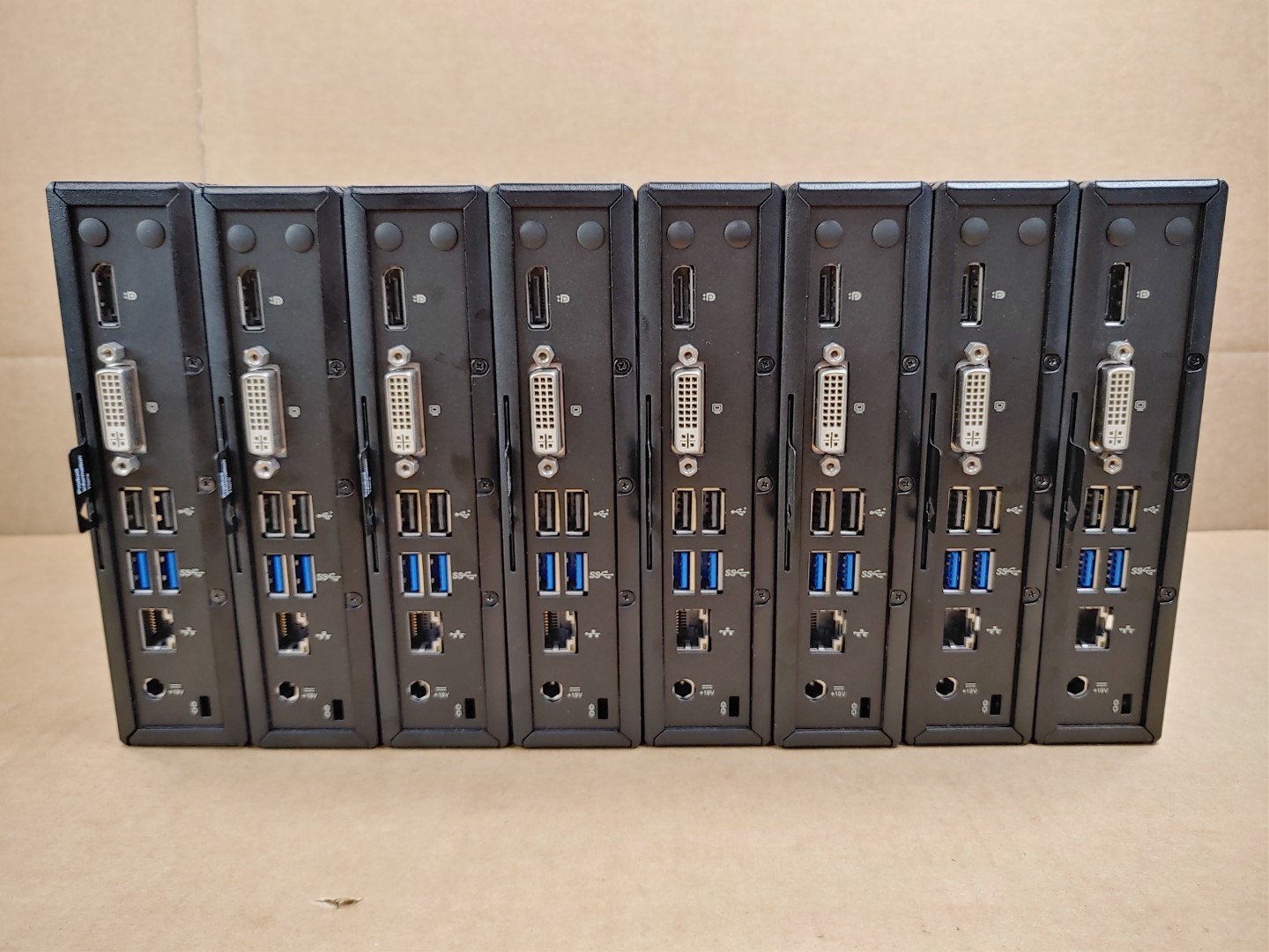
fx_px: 953
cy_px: 476
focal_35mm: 26
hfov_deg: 67.3
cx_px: 634
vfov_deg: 53.1
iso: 50
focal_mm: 4.36
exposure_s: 1/60
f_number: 1.8
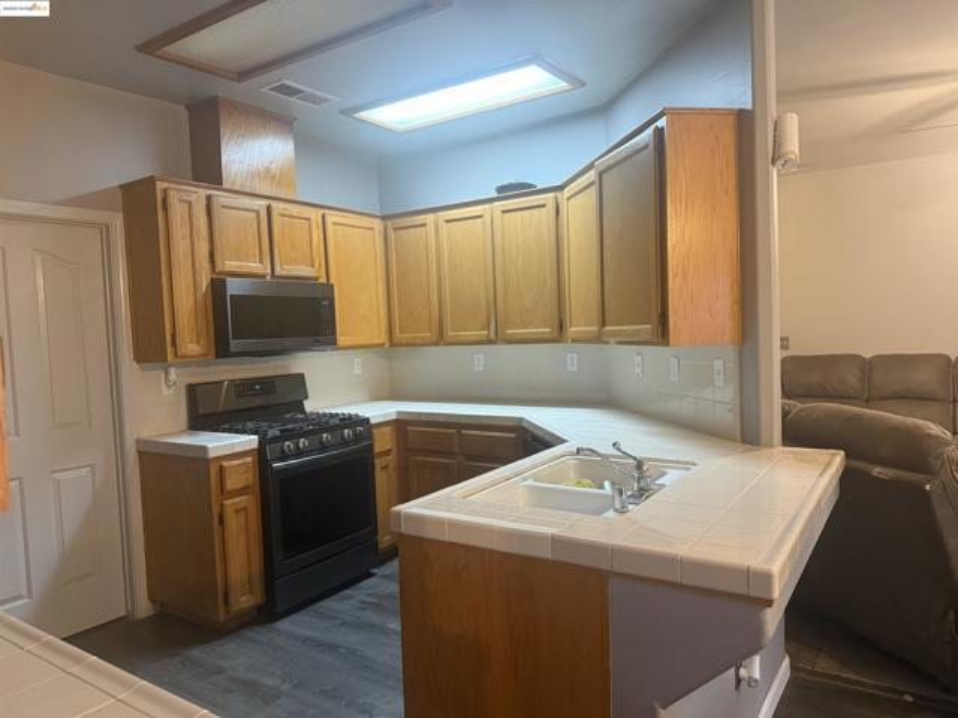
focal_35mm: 24
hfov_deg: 71.6
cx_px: 479
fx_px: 664
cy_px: 359
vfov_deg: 56.8
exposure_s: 1/60
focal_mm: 6.76
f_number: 1.78
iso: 400
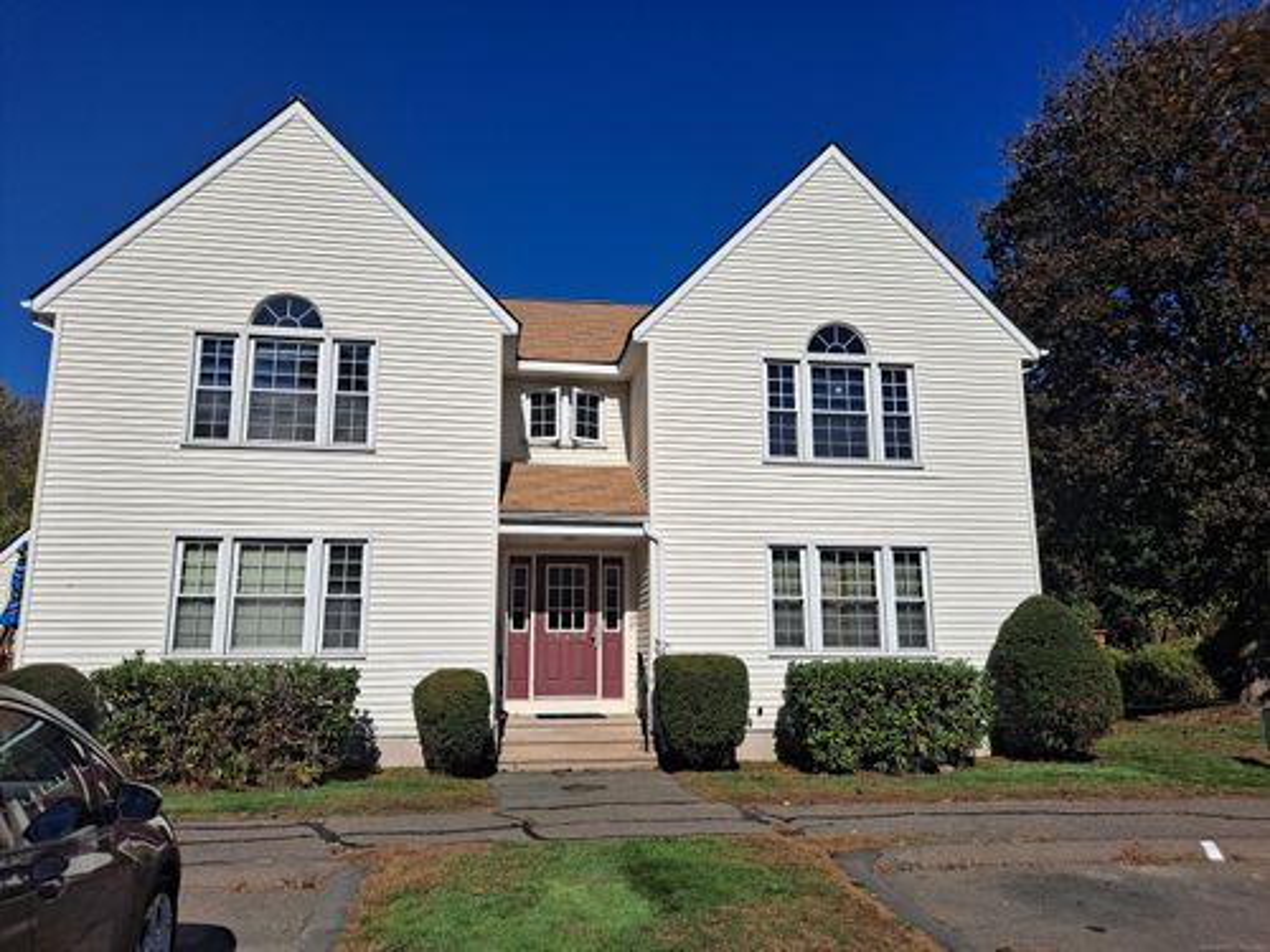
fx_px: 917
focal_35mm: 25
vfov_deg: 54.9
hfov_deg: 69.4
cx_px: 635
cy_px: 476
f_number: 2
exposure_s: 1/2632
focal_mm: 4.6
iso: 32
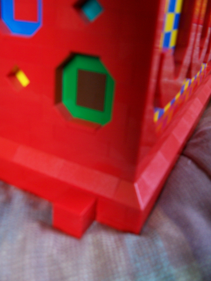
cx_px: 106
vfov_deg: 52.6
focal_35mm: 35
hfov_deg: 40.7
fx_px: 284
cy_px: 140
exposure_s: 1/15
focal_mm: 6
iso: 140
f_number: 2.8
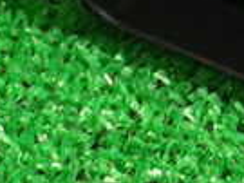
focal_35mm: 209
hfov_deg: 8.8
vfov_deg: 6.9
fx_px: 1472
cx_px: 519
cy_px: -129
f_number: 3.1
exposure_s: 1/50
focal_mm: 8.4
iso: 500
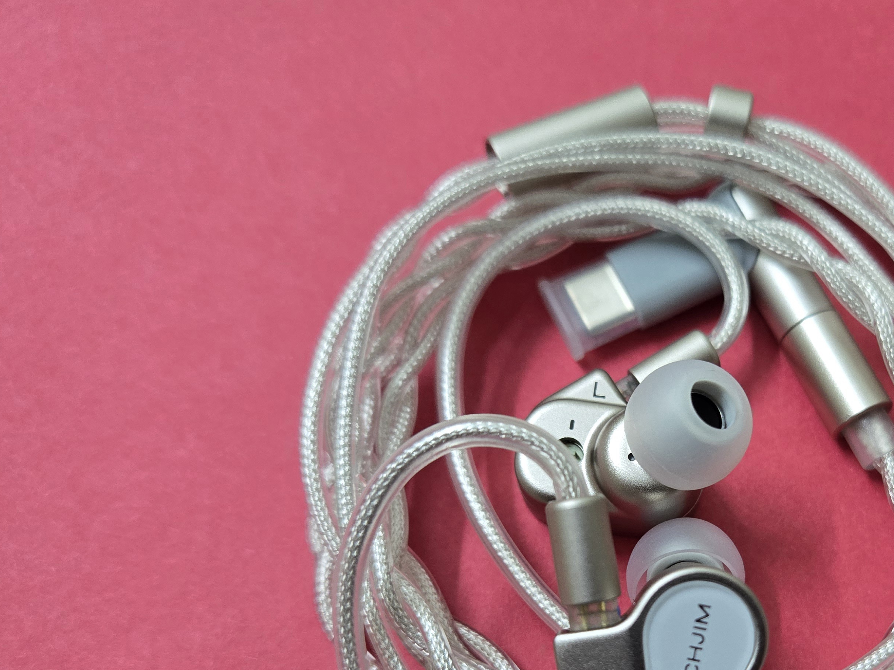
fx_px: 981
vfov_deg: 36.6
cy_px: 524
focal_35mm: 38
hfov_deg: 47.2
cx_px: 669
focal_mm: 5.4
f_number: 1.8
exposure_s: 1/101
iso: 400
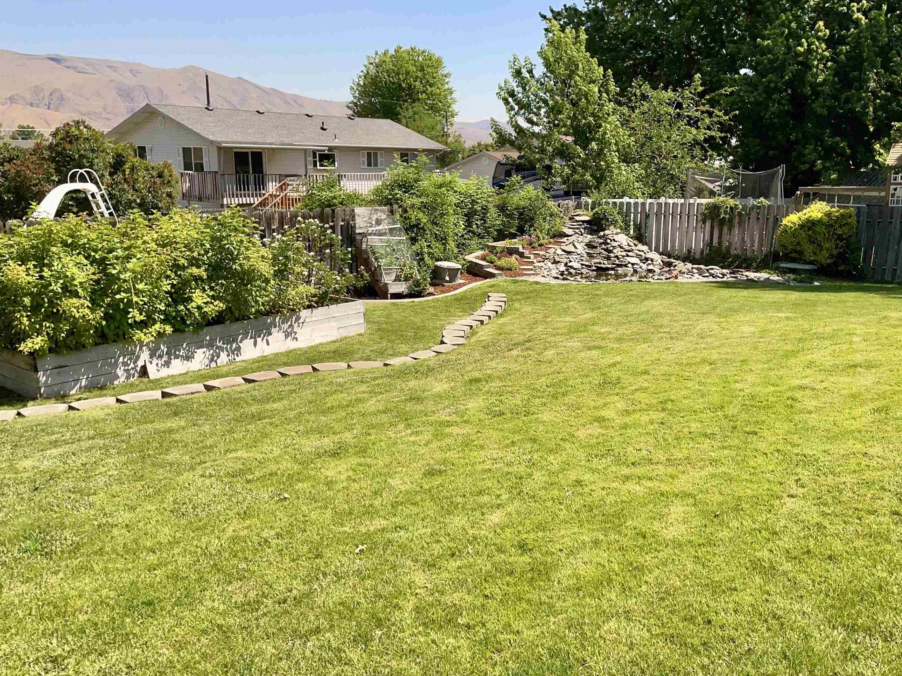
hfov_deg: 58.1
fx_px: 808
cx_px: 522
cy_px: 357
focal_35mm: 31
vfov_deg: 45.4
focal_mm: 4.2
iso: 32
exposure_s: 1/5291
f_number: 1.6
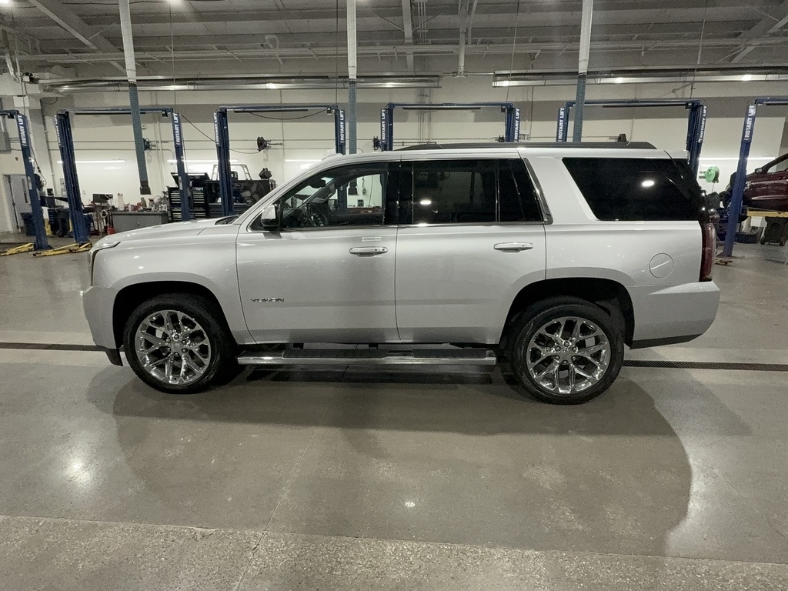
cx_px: 394
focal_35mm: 20
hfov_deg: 81.7
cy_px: 296
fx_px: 455
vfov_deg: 66.0
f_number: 2.2
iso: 160
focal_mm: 2.22
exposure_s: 1/120
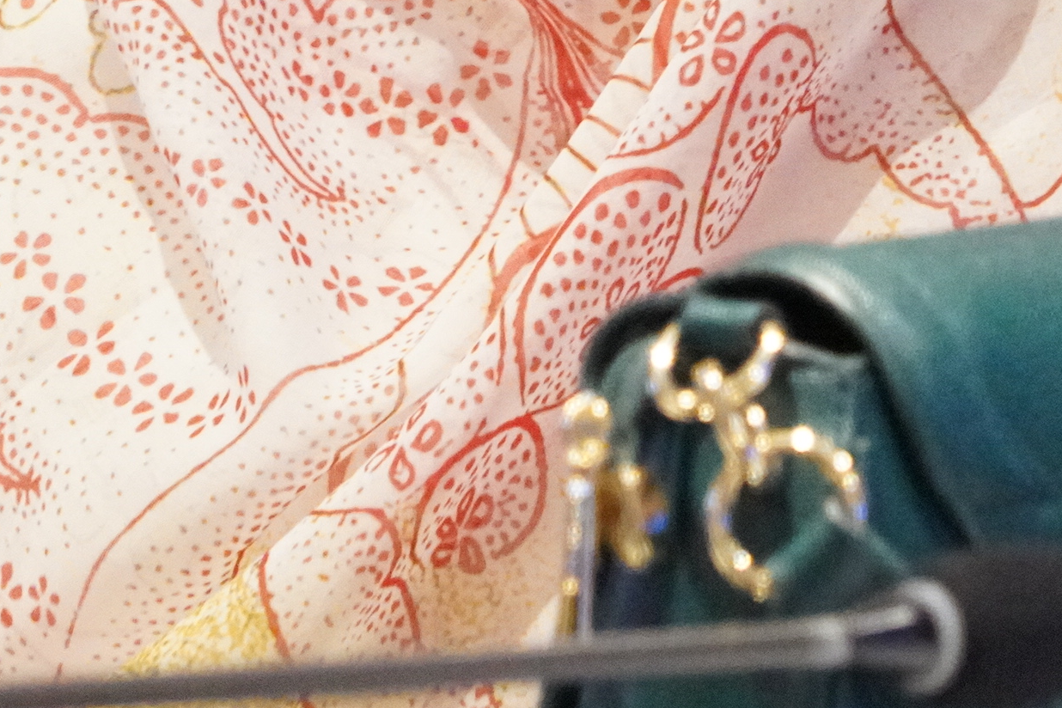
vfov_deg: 1.5
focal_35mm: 896
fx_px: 26430
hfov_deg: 2.3
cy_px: -472
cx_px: 717
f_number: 8
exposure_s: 1/100
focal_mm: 233
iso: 12800
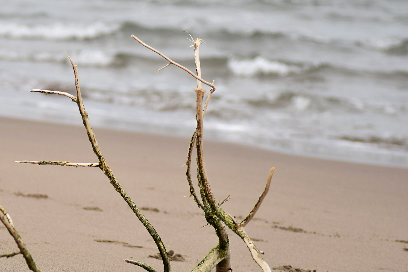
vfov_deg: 6.3
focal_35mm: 217
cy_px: 159
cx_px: 92
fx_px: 2459
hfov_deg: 9.5
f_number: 2.8
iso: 200
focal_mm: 90
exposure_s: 1/1250
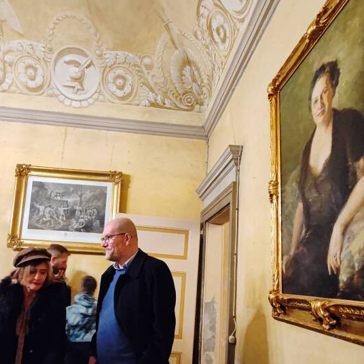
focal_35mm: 27
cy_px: 237
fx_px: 321
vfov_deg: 58.0
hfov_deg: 59.0
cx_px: 166
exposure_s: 1/20
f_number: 2.2
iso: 1000
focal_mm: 1.96
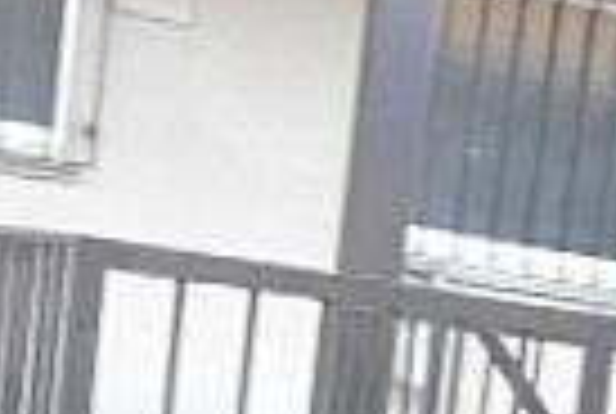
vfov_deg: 10.2
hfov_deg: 15.8
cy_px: 806
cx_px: 679
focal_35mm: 126
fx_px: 2161
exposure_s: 1/30
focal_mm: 4.6
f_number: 3.2
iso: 200
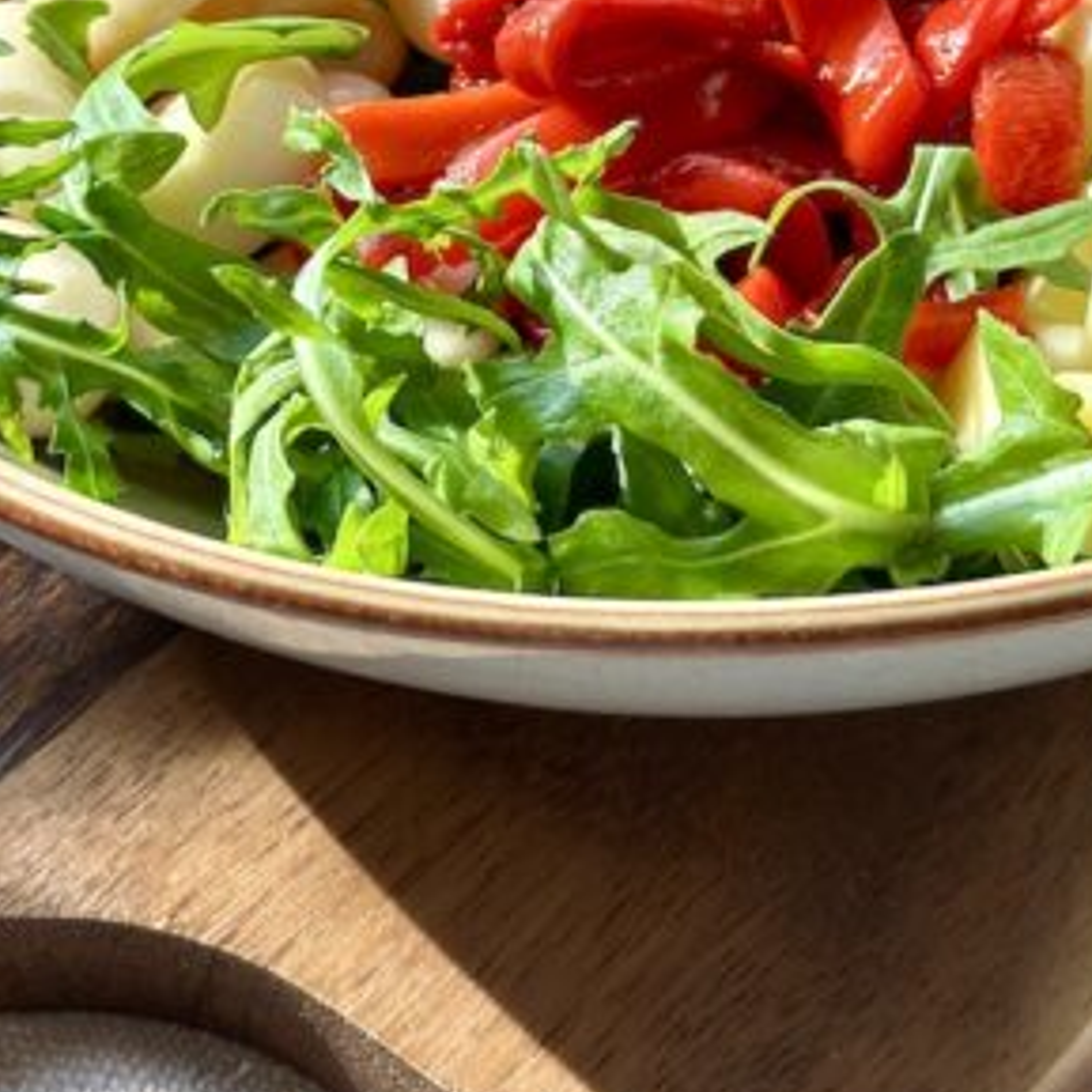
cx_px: 725
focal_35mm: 88
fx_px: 3141
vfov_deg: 19.4
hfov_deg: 19.7
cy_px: 106
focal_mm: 6.86
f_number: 1.78
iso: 80
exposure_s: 1/444
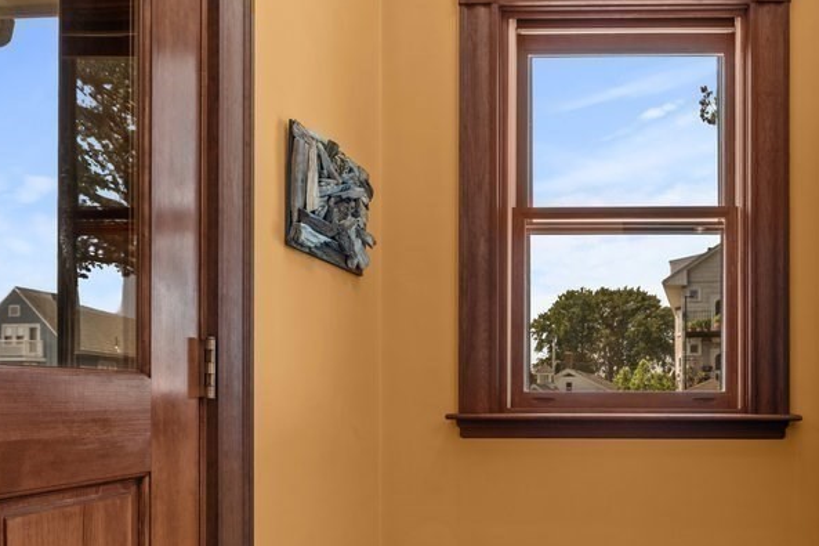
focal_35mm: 27
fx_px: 614
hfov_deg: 62.8
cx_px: 631
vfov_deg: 46.4
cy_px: 403
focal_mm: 16
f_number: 9
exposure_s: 1/4
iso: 200
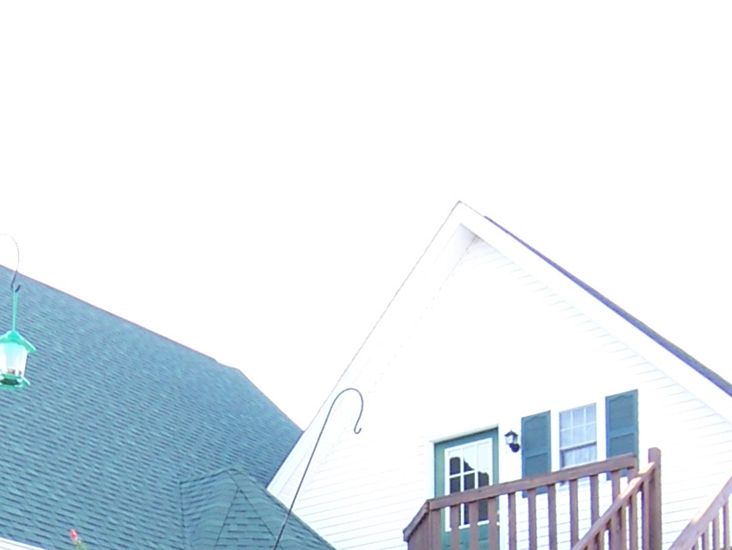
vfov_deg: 18.6
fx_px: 1481
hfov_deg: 27.4
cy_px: 824
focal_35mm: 70
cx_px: 183
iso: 64
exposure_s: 1/80
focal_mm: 3.8
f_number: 2.8
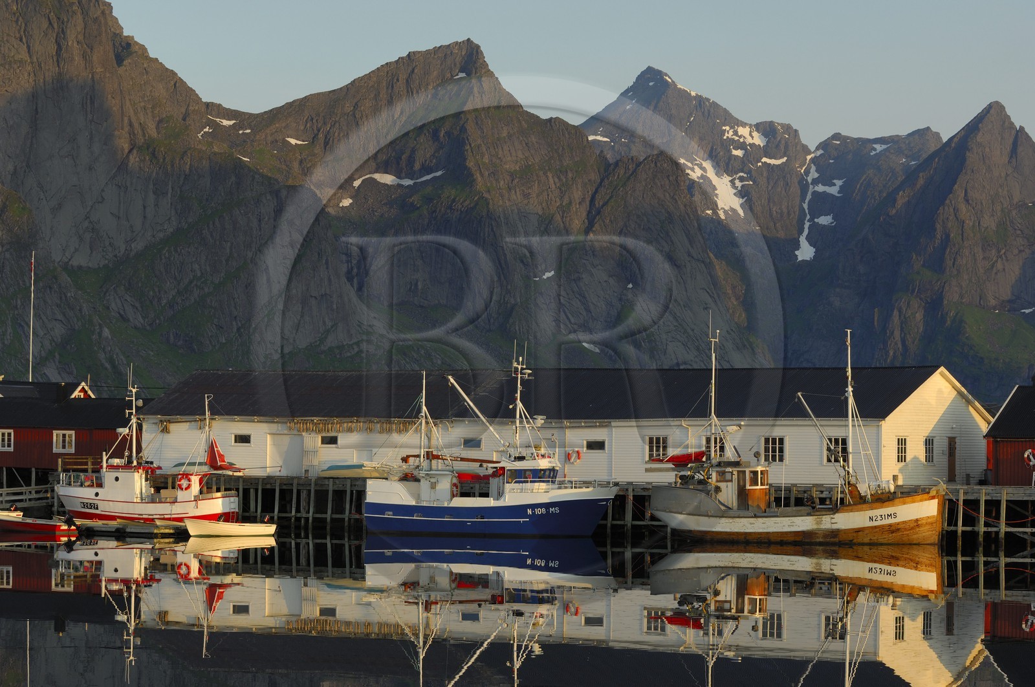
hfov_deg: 19.5
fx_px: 3014
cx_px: 518
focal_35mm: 105
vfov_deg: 13.0
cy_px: 344
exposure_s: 1/80
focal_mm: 70
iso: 100
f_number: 7.6
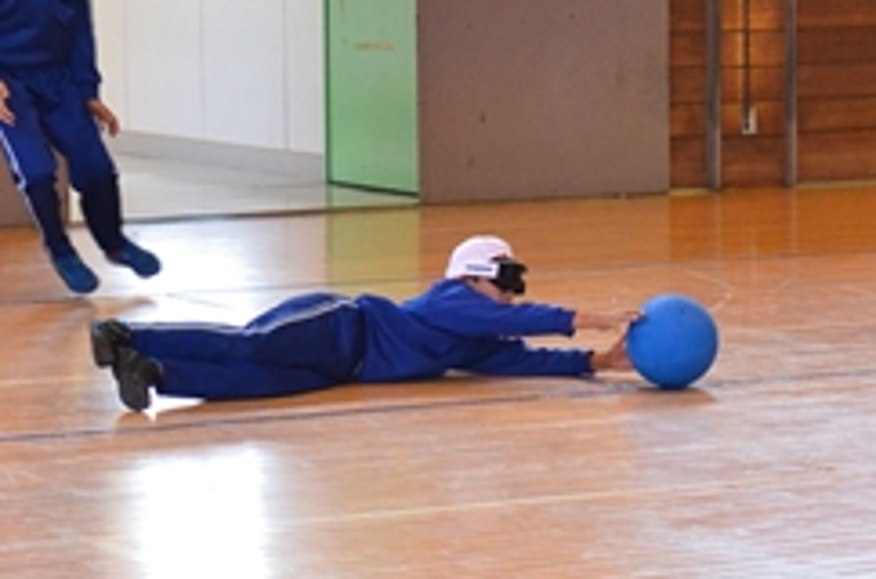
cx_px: 387
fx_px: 3907
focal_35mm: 161
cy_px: 295
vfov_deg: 8.5
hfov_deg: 12.8
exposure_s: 1/250
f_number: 5.6
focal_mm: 52
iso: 2500
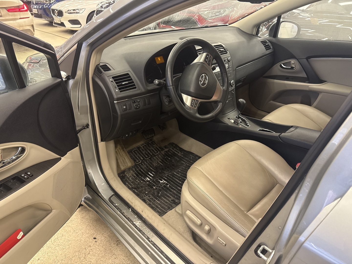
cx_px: 176
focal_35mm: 24
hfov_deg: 71.6
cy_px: 132
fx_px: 244
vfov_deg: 56.8
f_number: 1.78
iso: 320
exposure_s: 1/50
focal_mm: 6.76
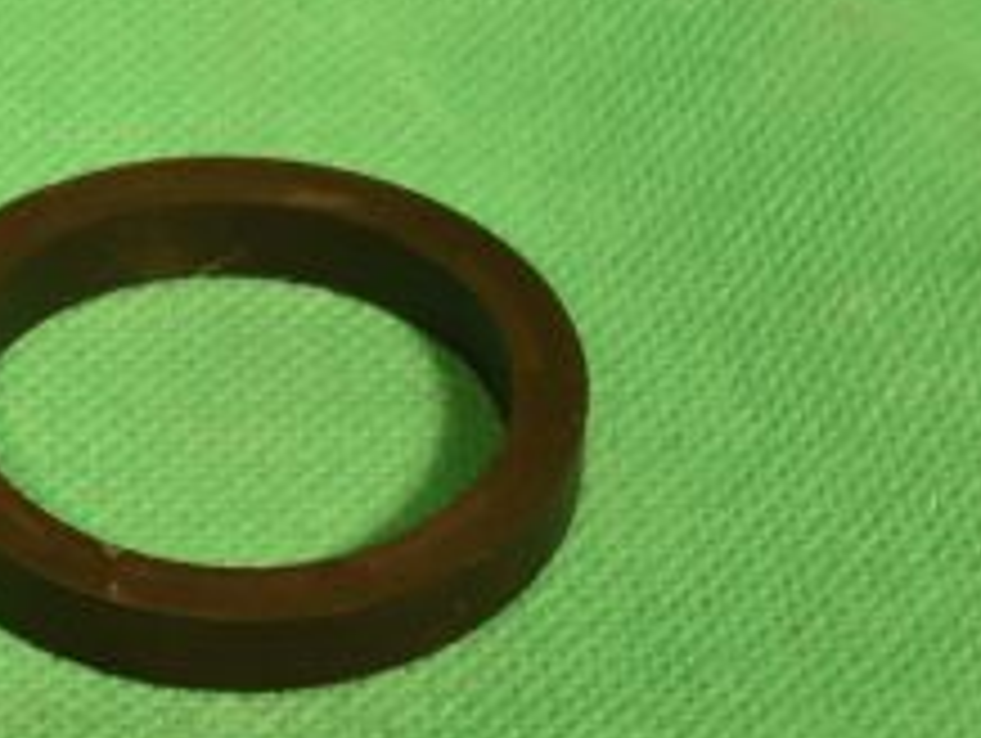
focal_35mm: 178
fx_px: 5059
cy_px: 364
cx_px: 243
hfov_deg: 11.0
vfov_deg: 8.3
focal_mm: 45
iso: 1400
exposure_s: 1/80
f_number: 14
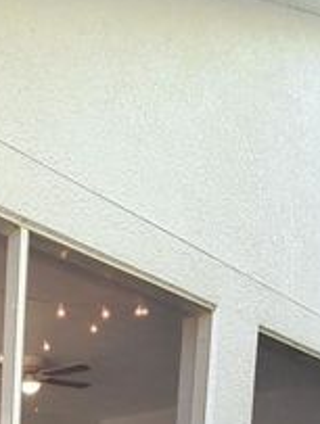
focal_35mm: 34
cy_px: 508
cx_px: -47
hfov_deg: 34.9
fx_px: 418
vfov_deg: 39.3
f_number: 2.2
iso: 40
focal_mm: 1.13
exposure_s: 1/40
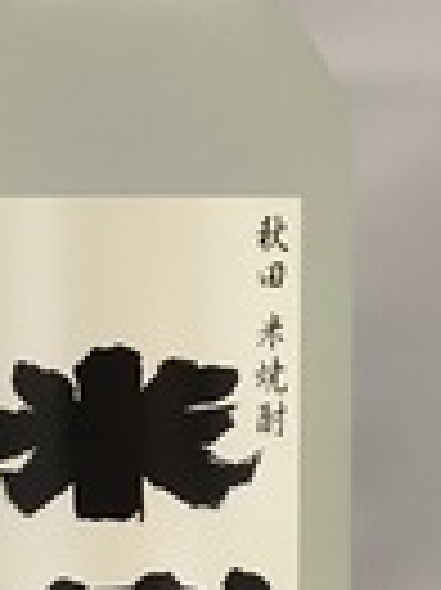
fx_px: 1361
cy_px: 342
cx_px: 126
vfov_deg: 24.4
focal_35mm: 80
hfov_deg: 18.3
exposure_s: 1/17
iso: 200
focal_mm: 4.15
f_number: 2.2
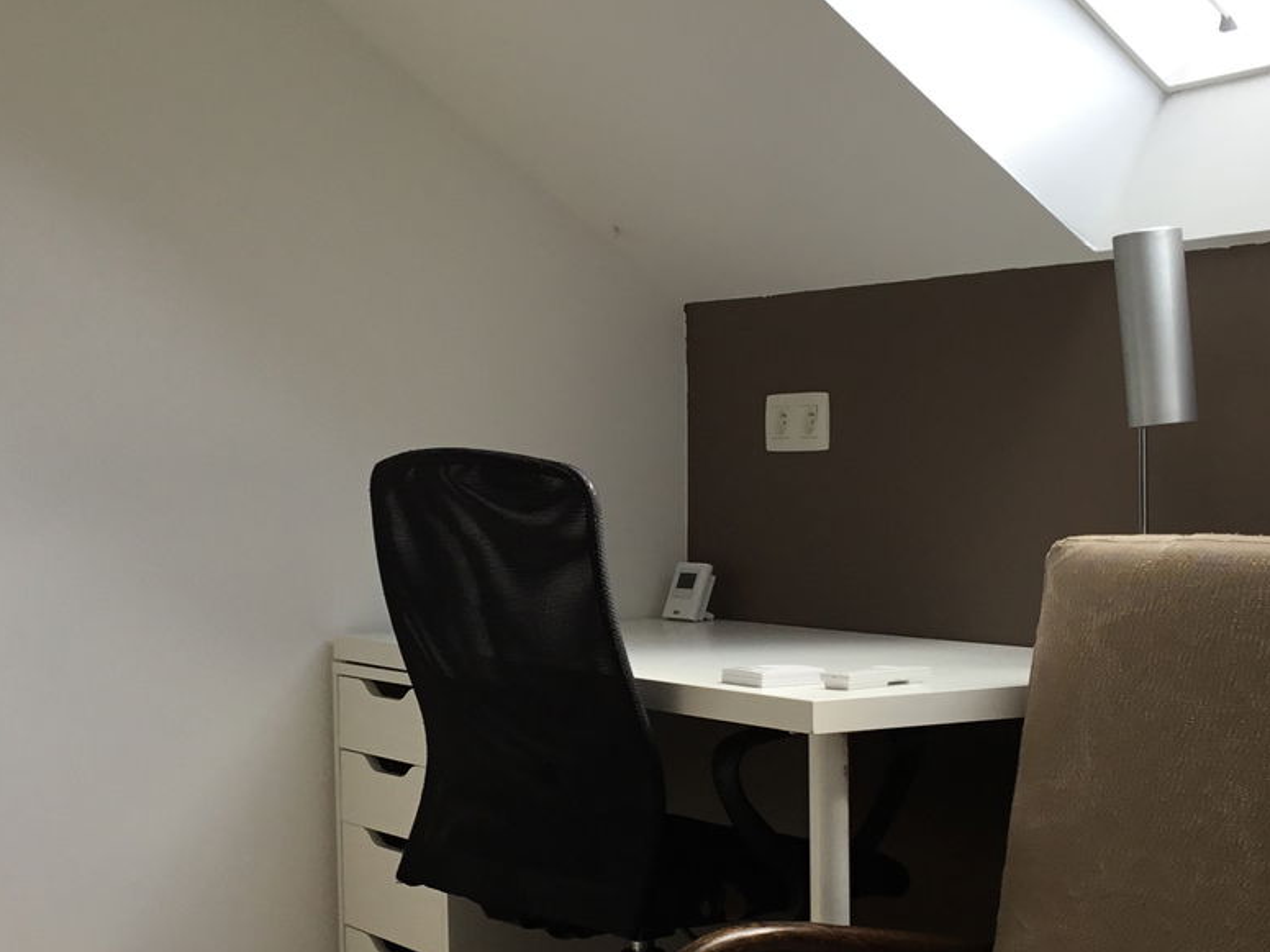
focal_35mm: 64
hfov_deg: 30.3
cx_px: 621
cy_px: 639
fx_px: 2348
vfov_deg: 22.8
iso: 25
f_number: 2.4
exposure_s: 1/111
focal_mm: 3.3
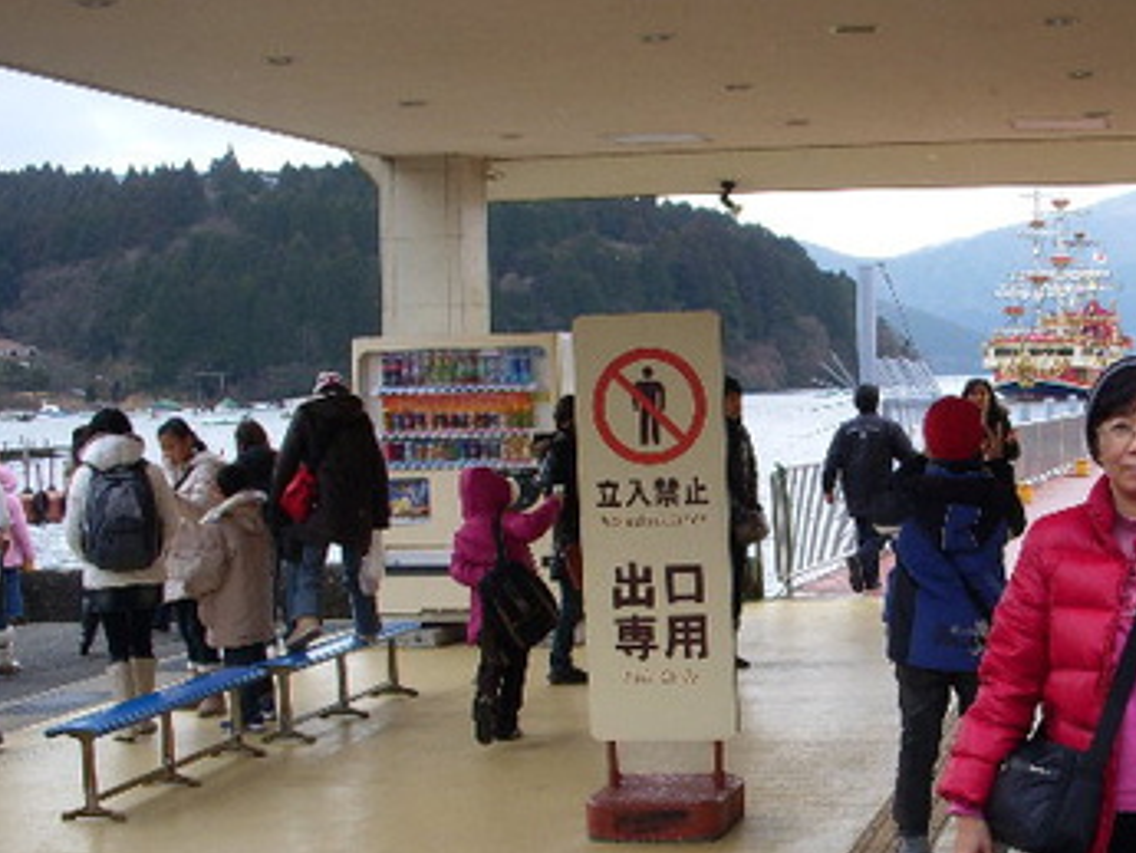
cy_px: 606
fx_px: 2167
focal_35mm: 66
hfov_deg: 28.8
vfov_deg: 22.1
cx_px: 879
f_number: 3.3
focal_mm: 6.3
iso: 100
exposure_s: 1/200
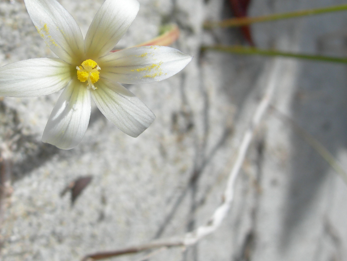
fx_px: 591
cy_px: 86
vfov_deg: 24.7
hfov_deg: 32.3
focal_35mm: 59
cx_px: 99
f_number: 4.8
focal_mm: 7.8
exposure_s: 1/786
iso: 50
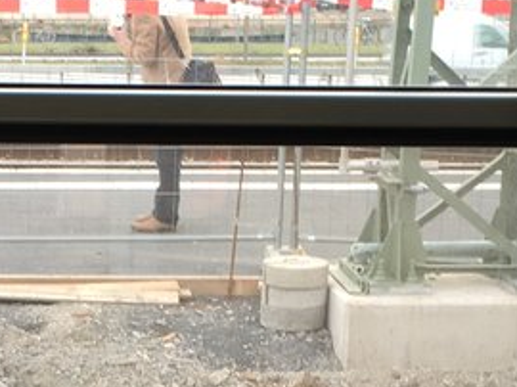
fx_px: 1925
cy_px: 498
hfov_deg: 15.1
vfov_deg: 11.2
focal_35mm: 129
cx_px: 56
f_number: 2.2
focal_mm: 4.15
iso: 25
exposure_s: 1/50
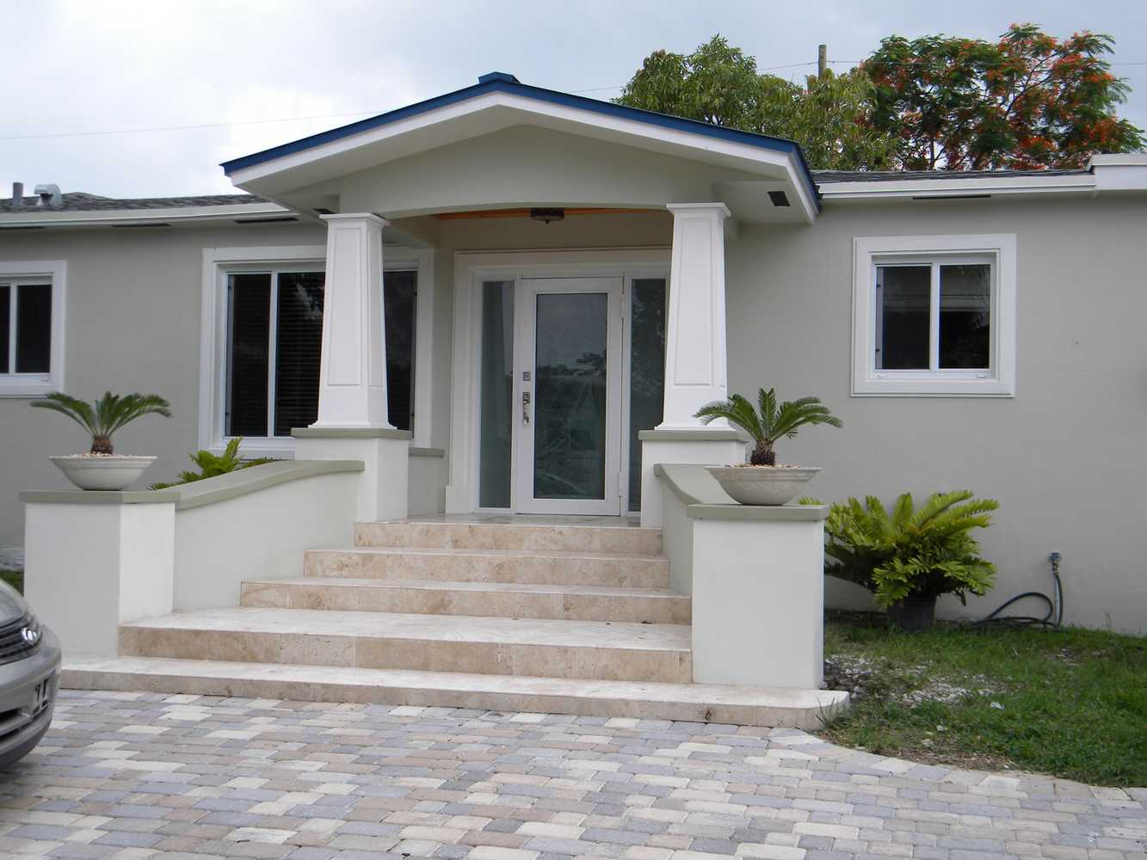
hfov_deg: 45.8
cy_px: 430
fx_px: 1359
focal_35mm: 41
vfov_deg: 35.1
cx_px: 574
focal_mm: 7.3
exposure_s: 1/462
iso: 80
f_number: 3.8
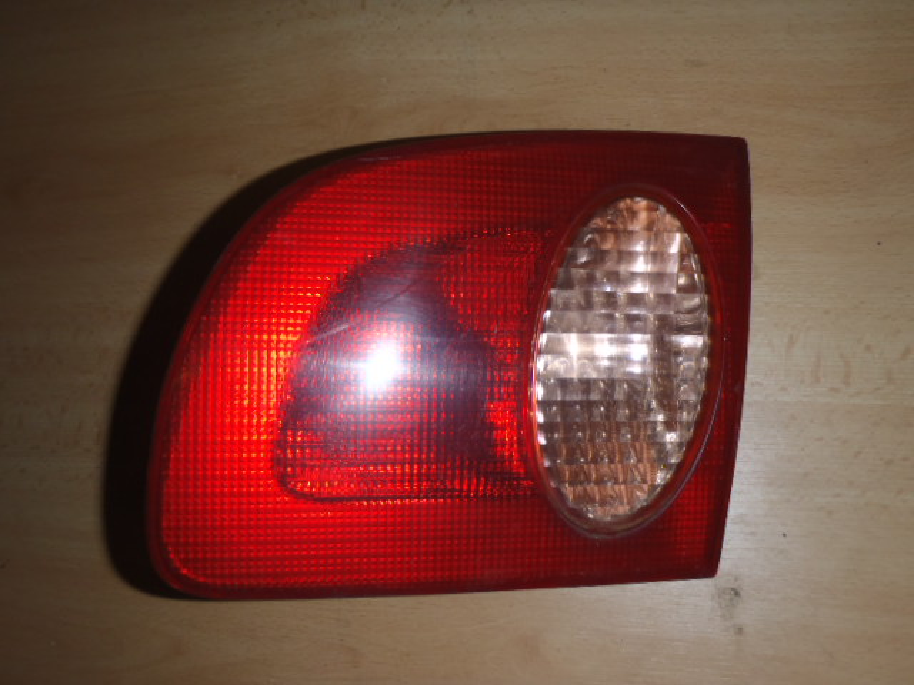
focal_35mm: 28
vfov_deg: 49.7
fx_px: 739
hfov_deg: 63.4
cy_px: 342
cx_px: 457
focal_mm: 5
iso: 100
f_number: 3.9
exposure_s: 1/30
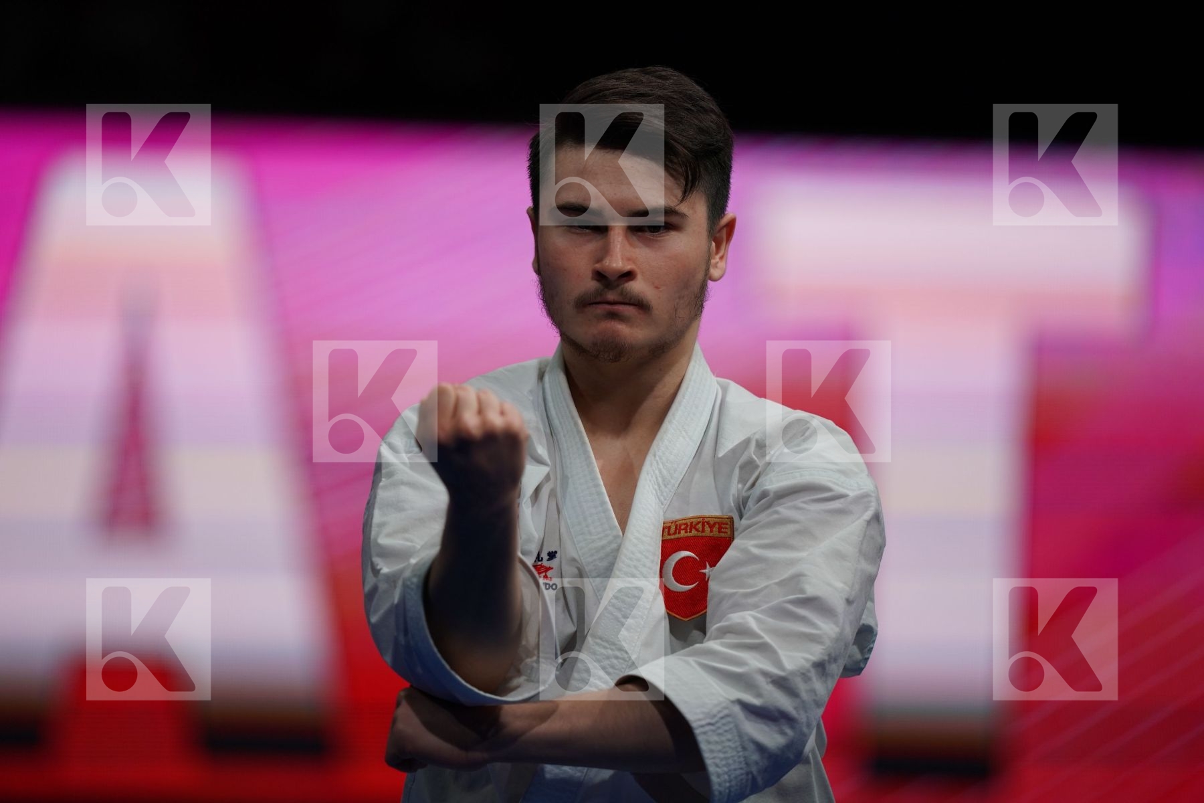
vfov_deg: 3.4
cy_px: 402
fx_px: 13377
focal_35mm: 400
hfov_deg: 5.2
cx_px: 602
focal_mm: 400
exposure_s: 1/500
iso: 500
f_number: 2.8
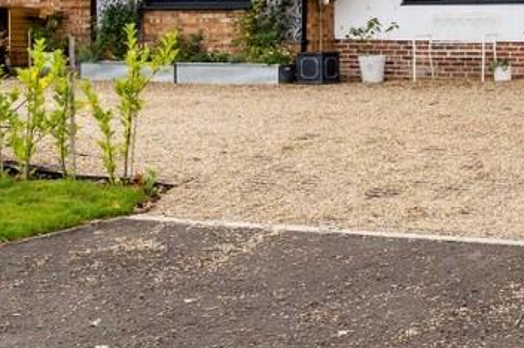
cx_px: 555
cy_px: 48
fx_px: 974
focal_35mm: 67
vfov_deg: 20.0
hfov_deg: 27.8
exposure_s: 1/100
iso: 64
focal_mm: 15.5
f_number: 6.3
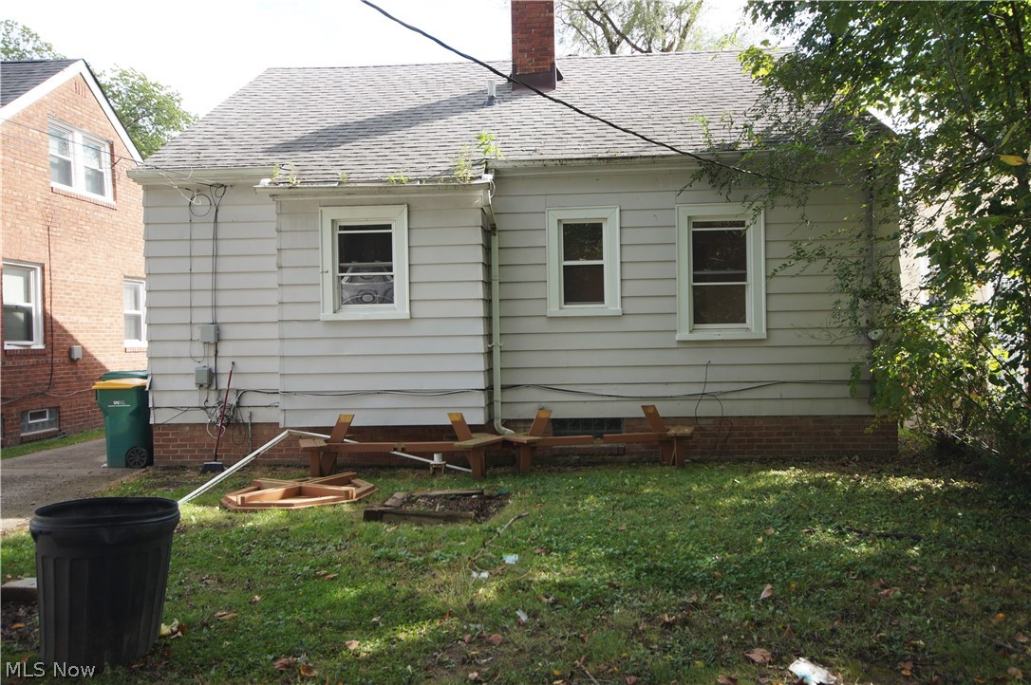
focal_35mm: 26
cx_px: 516
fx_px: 730
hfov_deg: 70.5
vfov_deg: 50.3
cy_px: 342
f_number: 5.6
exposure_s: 1/160
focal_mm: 17
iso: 250
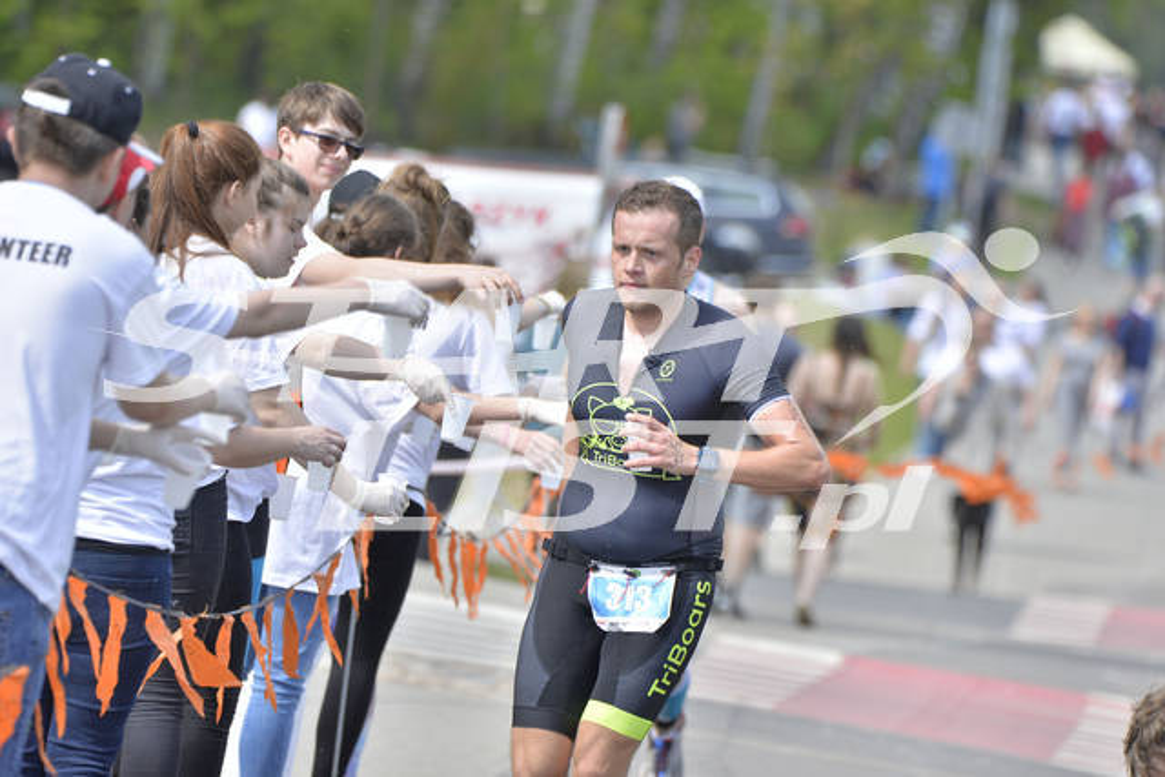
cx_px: 582
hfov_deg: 5.9
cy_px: 388
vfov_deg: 3.9
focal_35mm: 350
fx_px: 11328
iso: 400
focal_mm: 350
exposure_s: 1/1250
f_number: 6.3
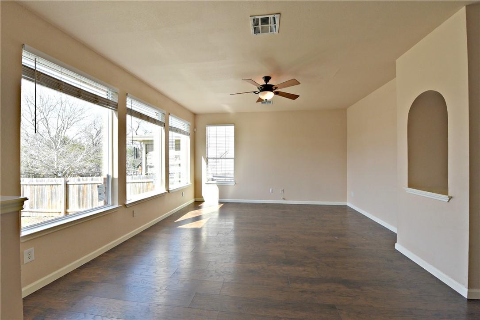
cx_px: 240
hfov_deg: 104.2
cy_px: 160
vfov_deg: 81.2
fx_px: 187
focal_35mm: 14
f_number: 7.1
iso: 400
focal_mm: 14
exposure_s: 1/200
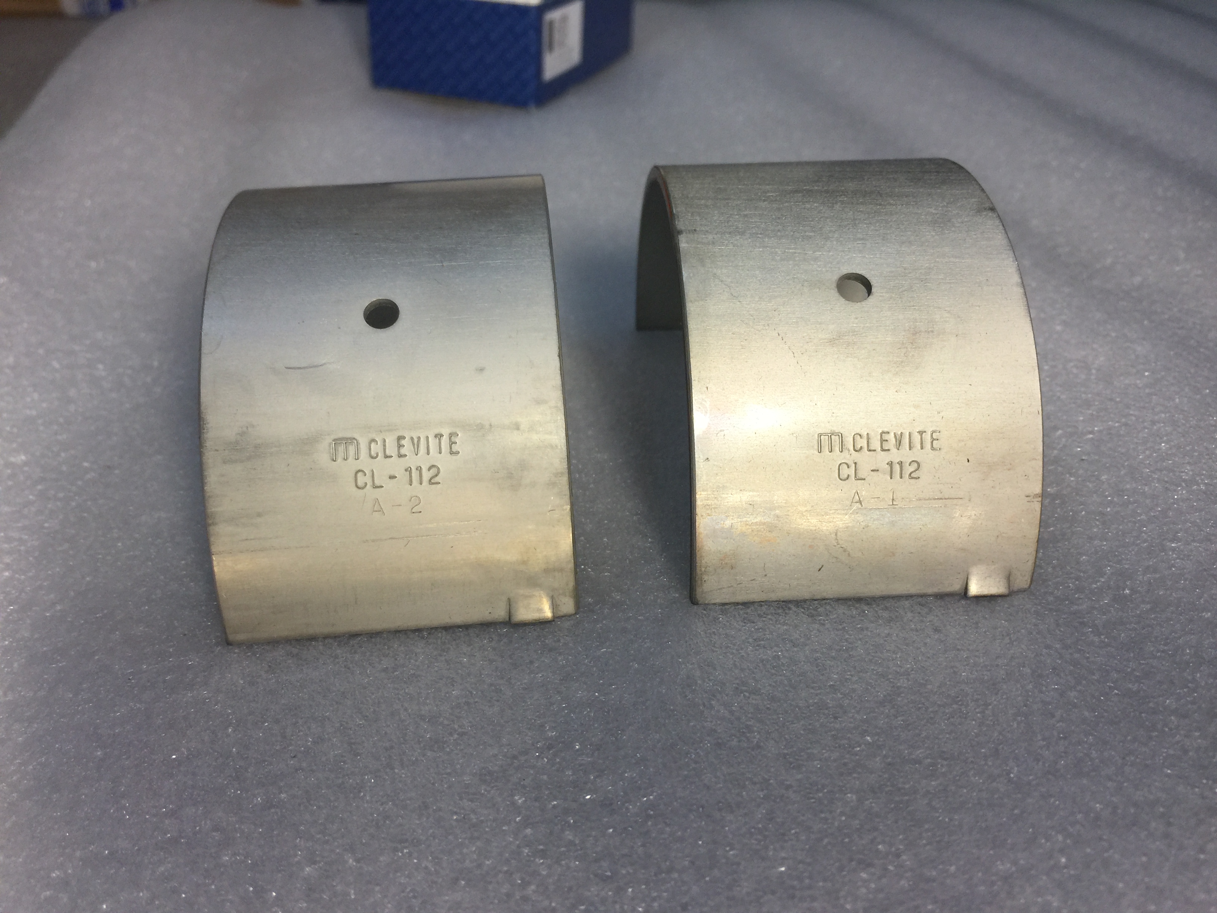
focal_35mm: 29
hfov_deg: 61.7
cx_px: 608
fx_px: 1020
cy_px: 456
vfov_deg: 48.2
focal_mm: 4.15
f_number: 2.2
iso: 50
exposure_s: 1/33
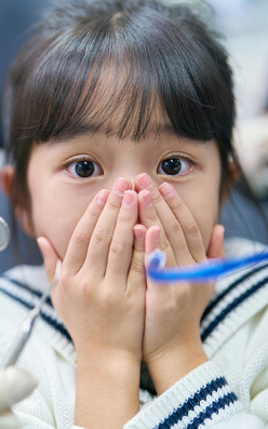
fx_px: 900
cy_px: 215
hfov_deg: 16.8
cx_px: 43
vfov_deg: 26.8
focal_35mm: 77
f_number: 1.4
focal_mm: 50
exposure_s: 1/500
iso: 400
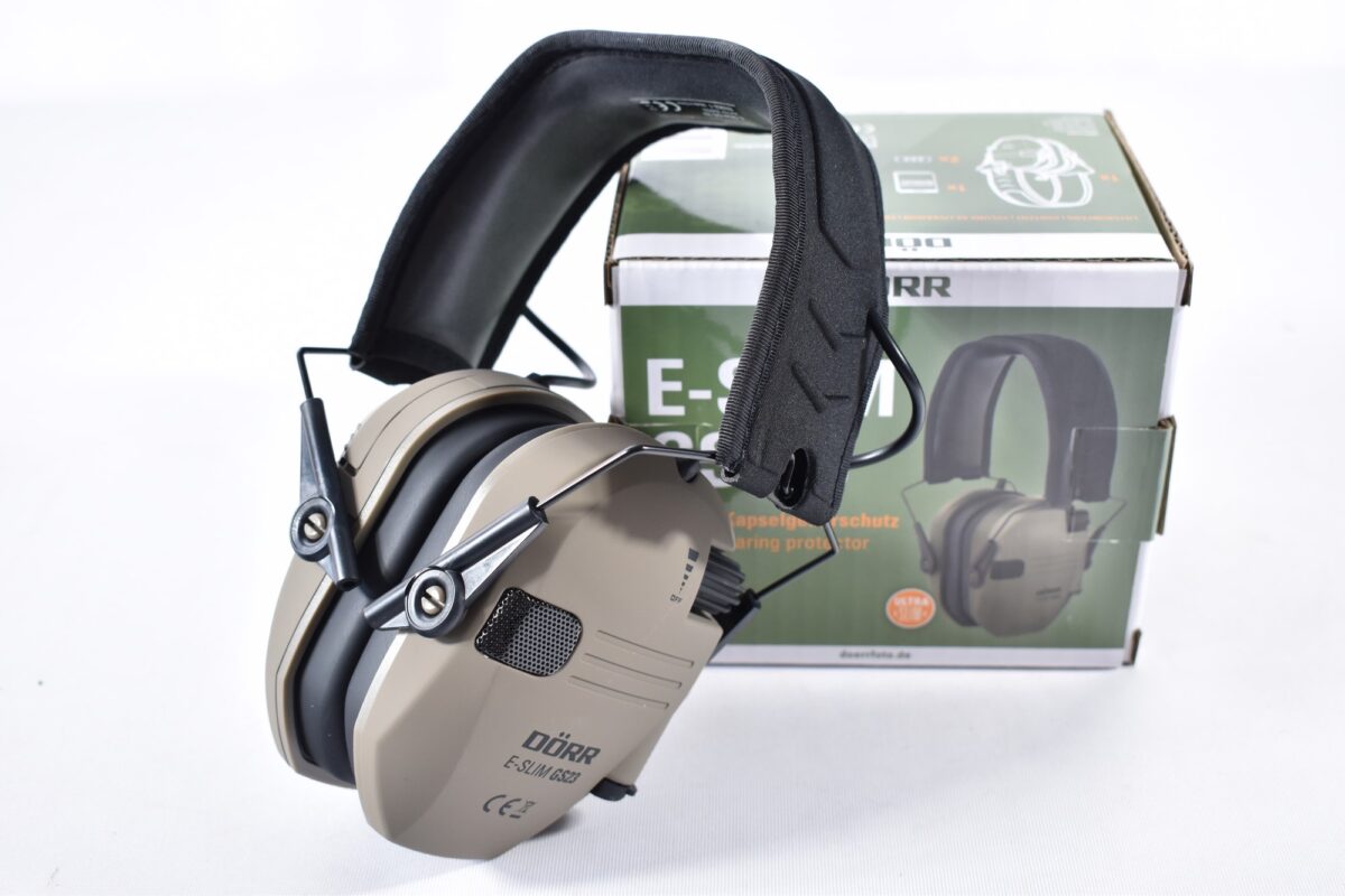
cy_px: 448
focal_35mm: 46
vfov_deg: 28.9
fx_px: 1737
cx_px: 672
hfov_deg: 42.3
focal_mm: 31
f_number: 5
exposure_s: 1/40
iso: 640
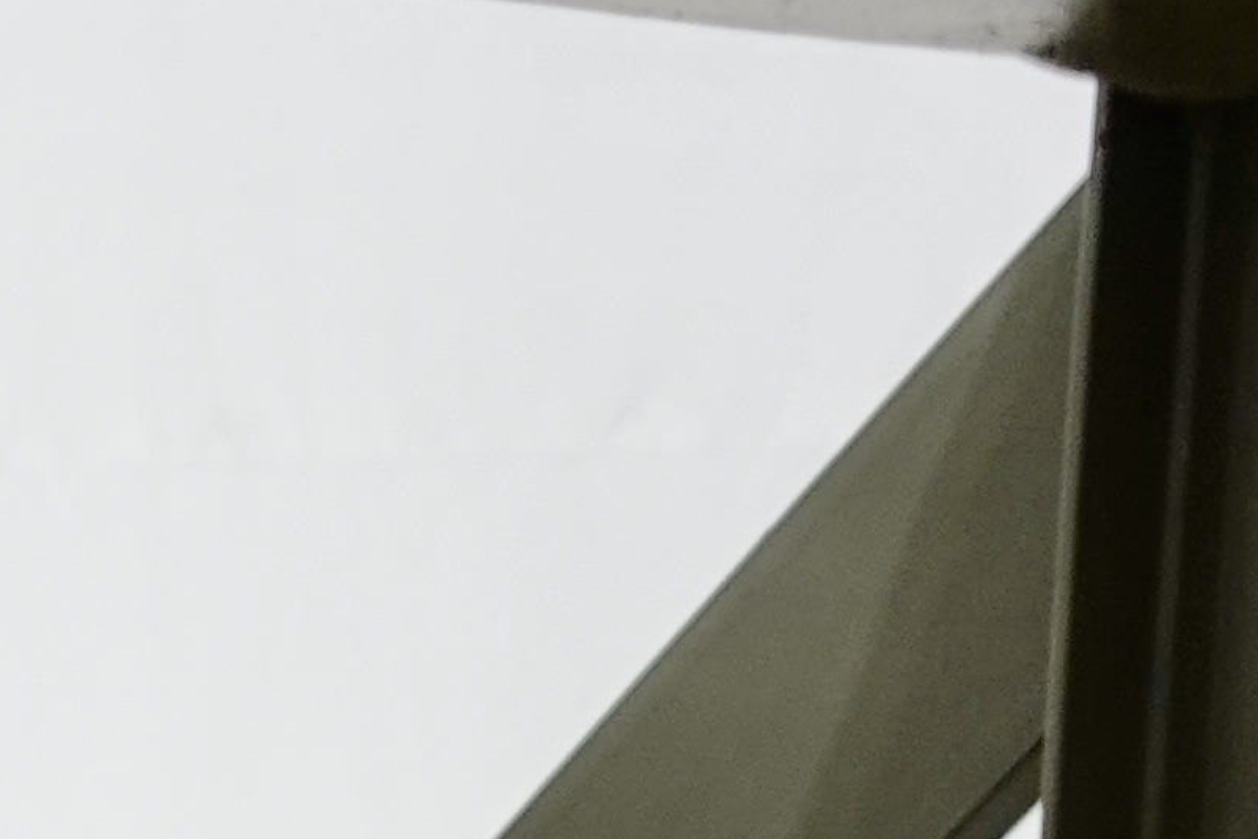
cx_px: -934
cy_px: 2093
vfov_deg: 7.7
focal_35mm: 164
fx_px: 5730
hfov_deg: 11.7
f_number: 1.8
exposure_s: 1/30
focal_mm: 9.4
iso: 250
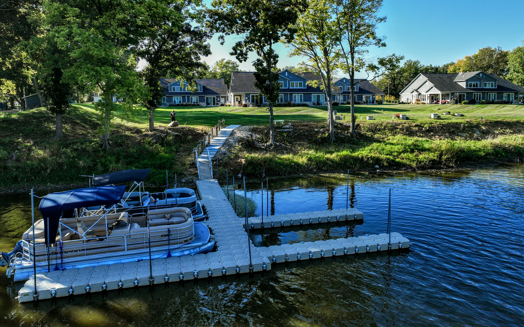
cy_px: 127
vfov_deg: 47.3
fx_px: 371
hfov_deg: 70.4
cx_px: 265
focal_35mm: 26
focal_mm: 12.29
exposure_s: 1/1250
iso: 240
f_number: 2.8
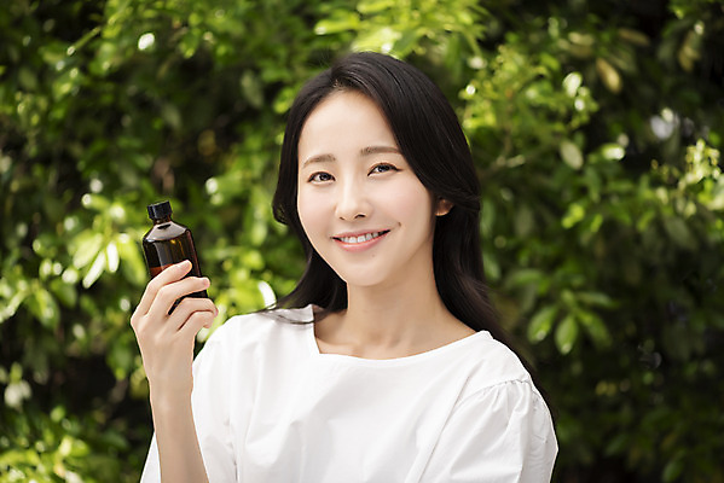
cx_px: 362
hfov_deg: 19.4
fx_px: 2113
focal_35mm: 105
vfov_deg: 13.1
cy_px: 242
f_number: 4
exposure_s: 1/400
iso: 100
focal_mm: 105
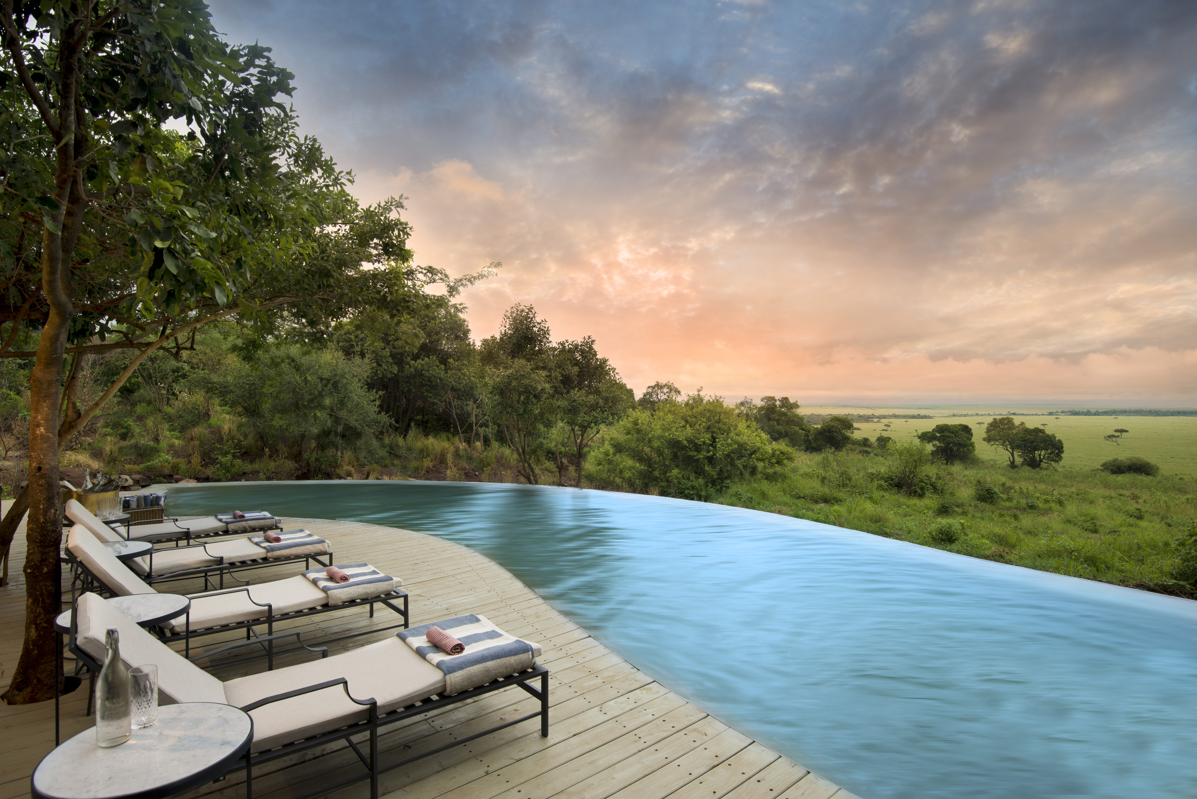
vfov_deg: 64.6
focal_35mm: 19
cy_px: 400
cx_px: 598
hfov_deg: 86.9
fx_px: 632
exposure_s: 1/60
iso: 200
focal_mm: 19
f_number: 9.5
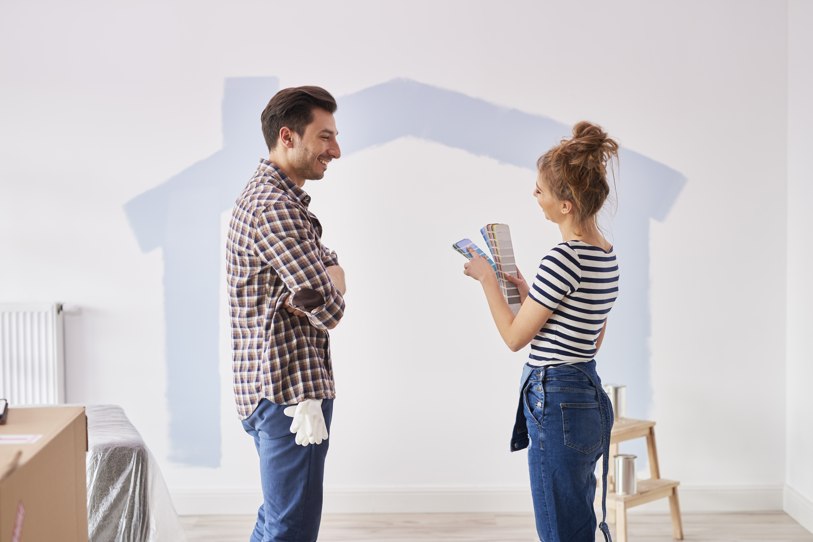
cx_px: 406
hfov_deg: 39.6
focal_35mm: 50
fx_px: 1129
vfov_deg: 27.0
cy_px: 271
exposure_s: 1/160
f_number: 2.5
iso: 125
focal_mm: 50
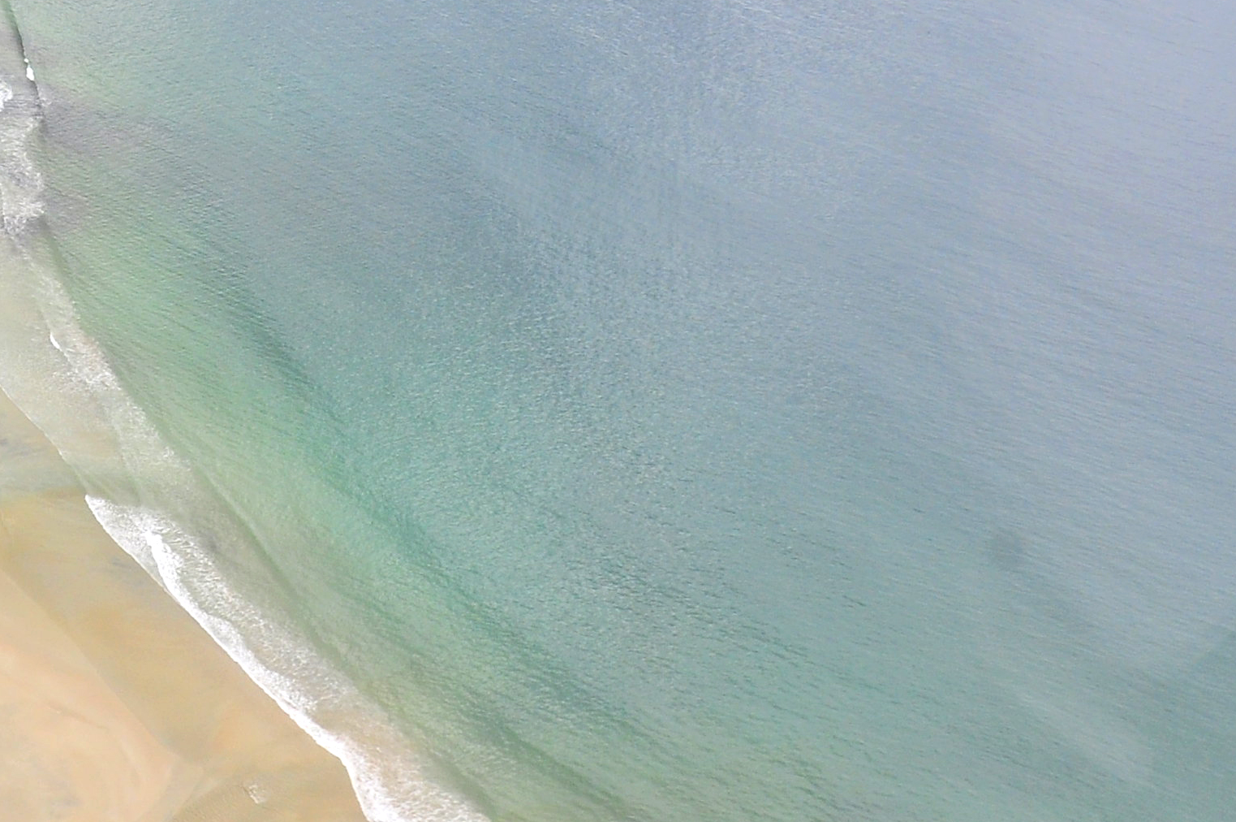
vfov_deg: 17.8
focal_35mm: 76
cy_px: 189
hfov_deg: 23.6
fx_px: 2606
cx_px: -365
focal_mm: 18
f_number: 11
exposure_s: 1/125
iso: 400
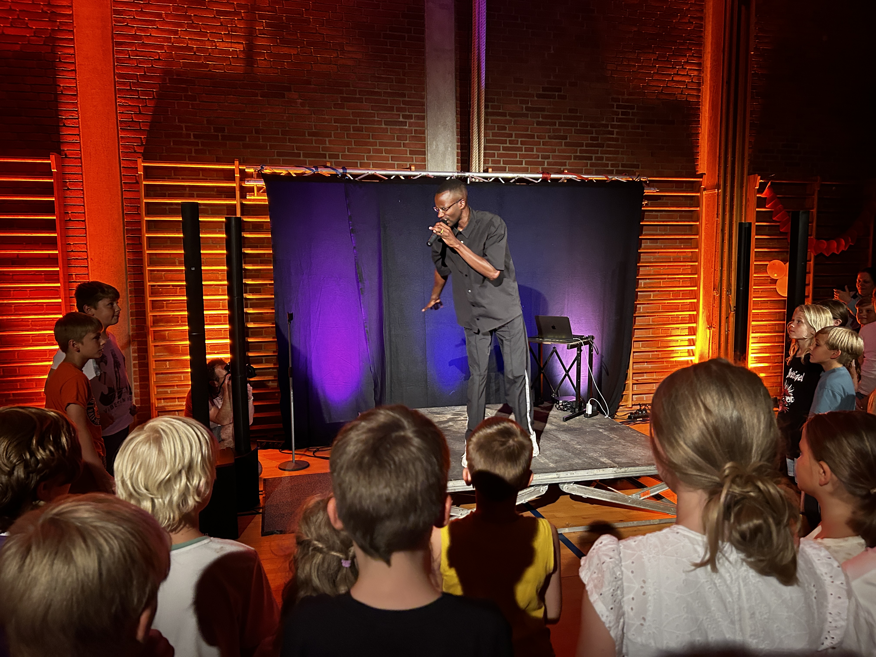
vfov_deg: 53.1
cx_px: 438
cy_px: 328
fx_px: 658
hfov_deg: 67.3
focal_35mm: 26
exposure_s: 1/35
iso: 500
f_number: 1.5
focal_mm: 5.7
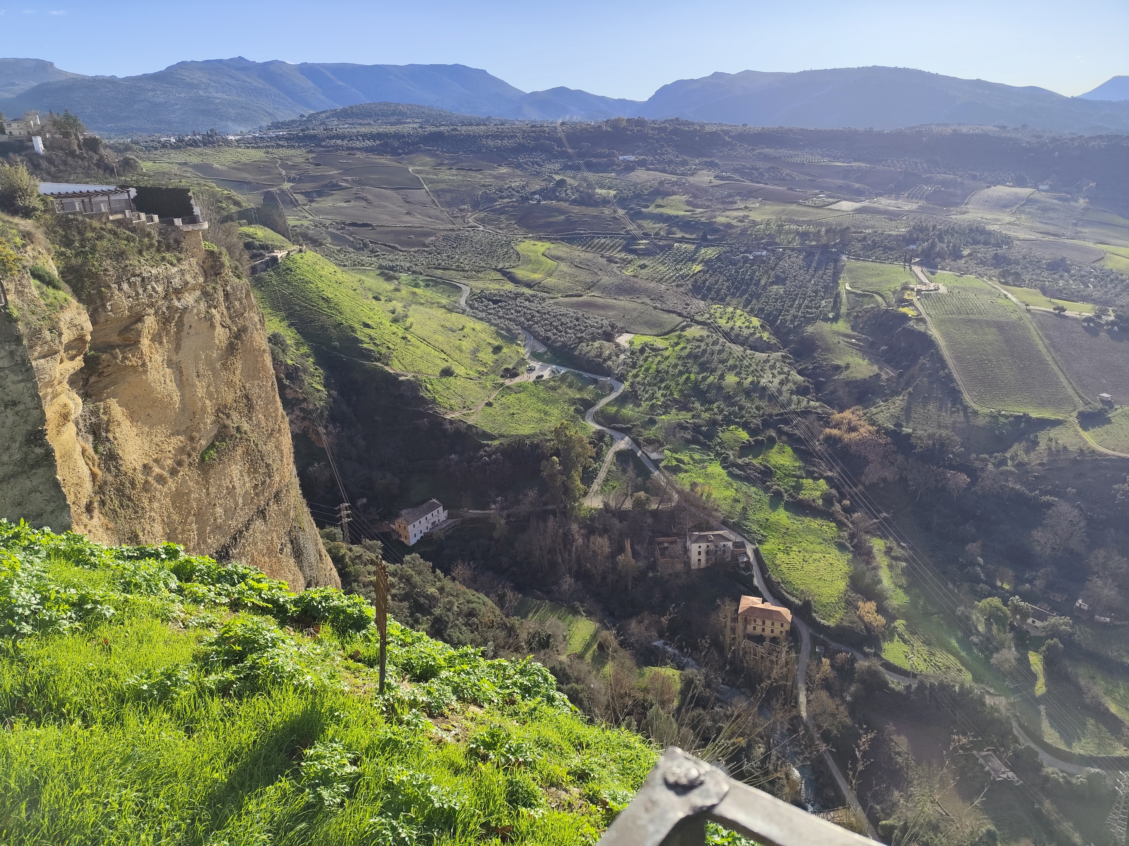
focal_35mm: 23
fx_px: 750
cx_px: 564
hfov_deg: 73.9
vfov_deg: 58.9
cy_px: 423
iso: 50
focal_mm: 6.19
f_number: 1.65
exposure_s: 1/1421
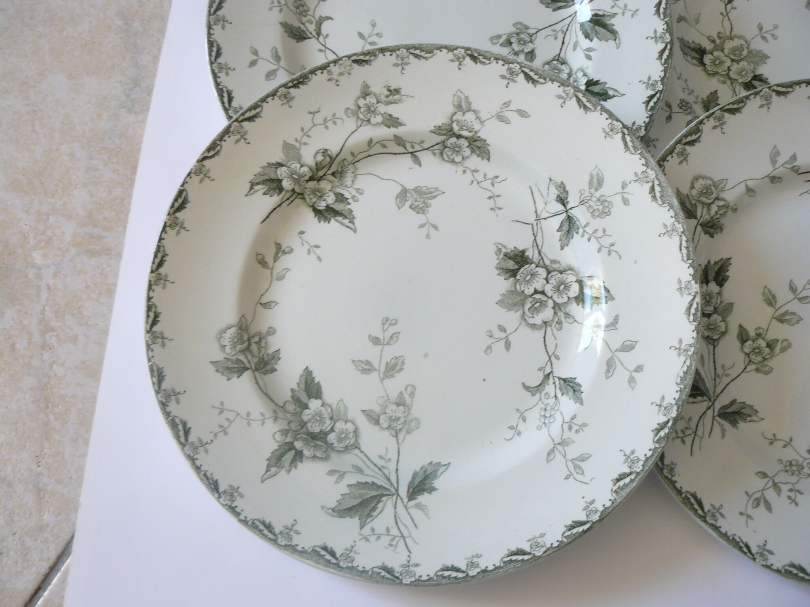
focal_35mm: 36
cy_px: 304
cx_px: 405
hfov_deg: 51.4
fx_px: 842
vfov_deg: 39.7
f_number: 2.8
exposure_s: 1/30
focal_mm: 6
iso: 125
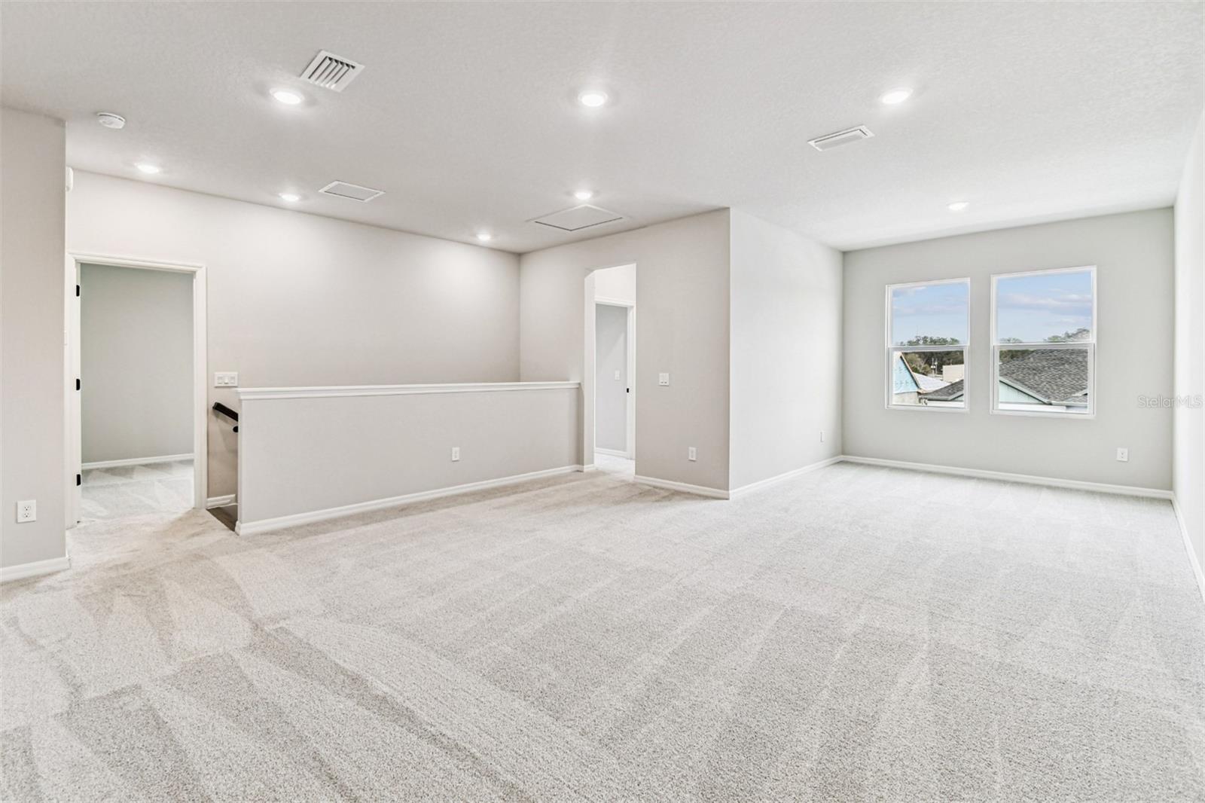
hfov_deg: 100.4
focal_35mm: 15
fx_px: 502
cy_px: 402
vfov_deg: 77.3
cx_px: 602
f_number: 6.3
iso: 100
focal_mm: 10
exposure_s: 1/30
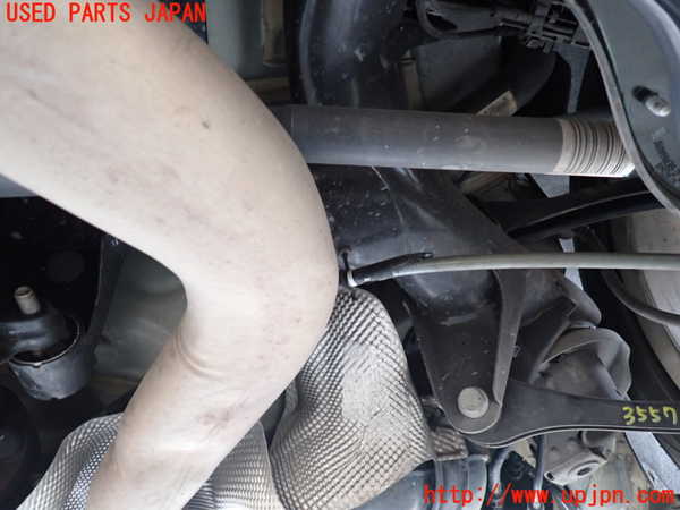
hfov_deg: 69.4
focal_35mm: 25
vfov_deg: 54.9
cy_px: 255
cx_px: 340
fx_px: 491
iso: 400
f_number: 2
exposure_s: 1/30
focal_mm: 4.5
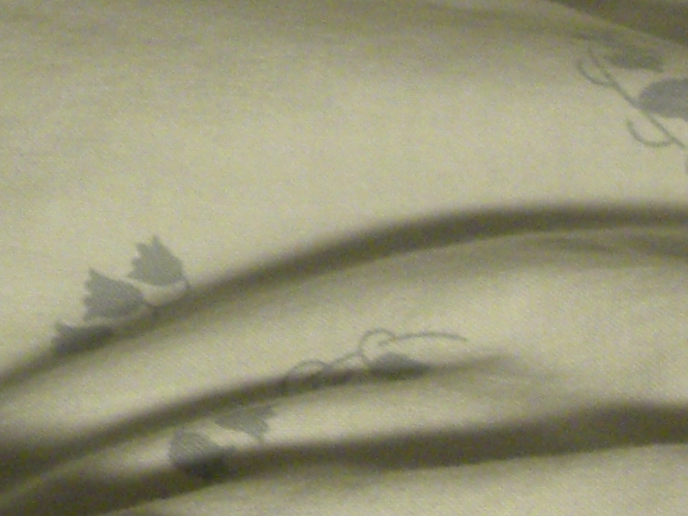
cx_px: -607
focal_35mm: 210
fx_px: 4173
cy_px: -306
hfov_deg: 9.0
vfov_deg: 6.9
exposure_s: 1/50
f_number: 3.7
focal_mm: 8.82
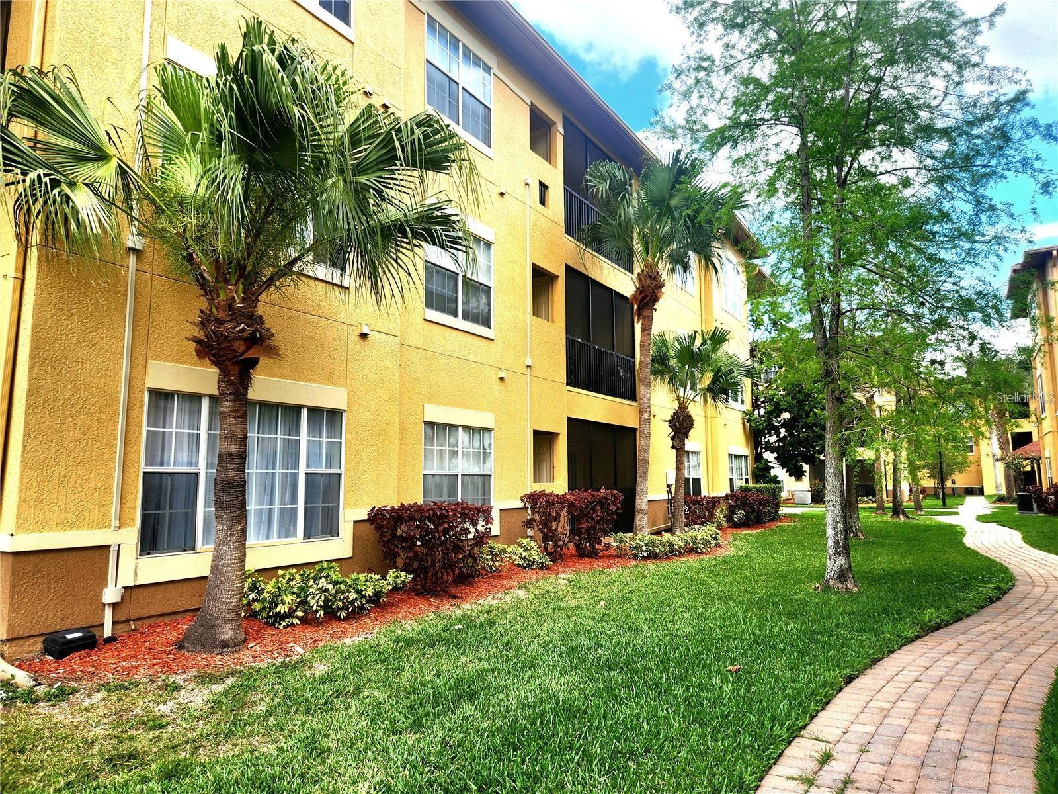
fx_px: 703
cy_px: 397
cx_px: 529
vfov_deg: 58.9
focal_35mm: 23
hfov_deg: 73.9
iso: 20
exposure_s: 1/667
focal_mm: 5.4
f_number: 1.8
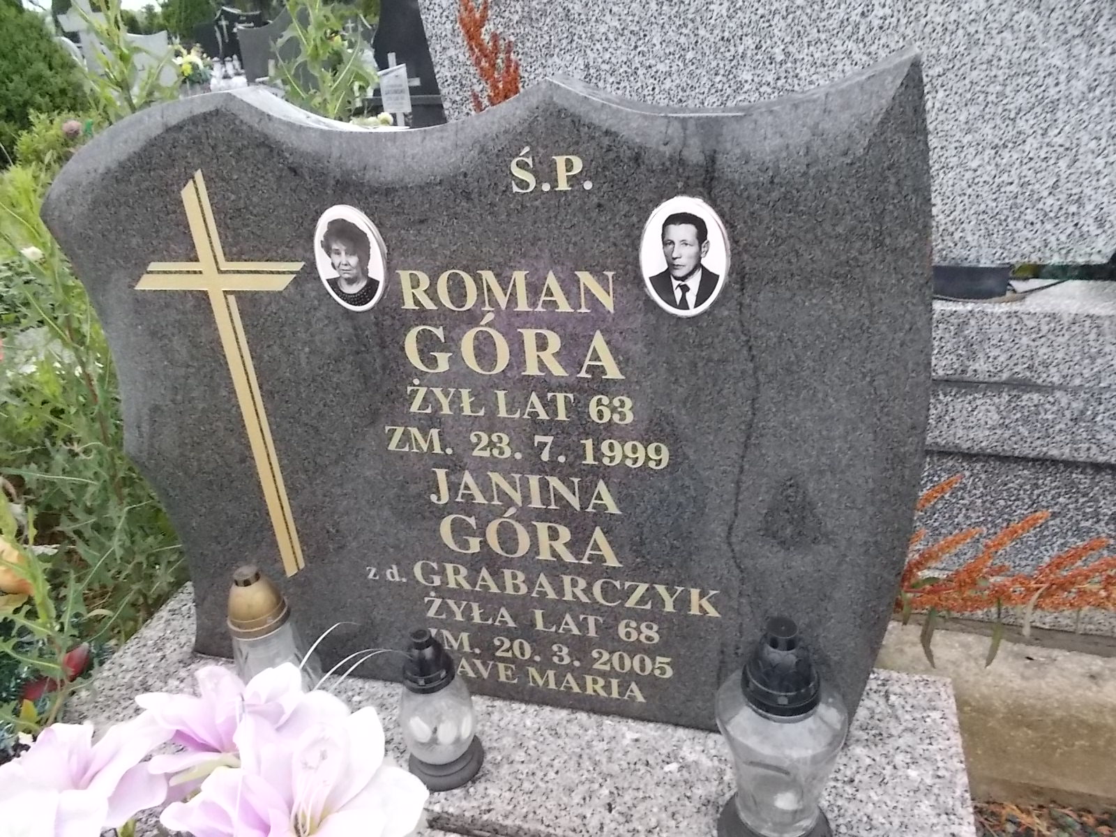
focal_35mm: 26
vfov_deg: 53.1
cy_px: 418
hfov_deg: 67.3
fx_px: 838
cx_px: 558
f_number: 8
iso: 400
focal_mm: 4.6
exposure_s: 1/100
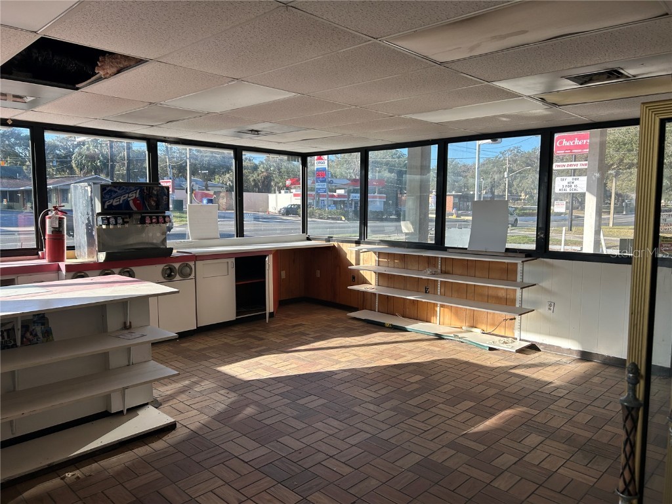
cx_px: 336
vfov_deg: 53.1
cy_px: 252
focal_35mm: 26
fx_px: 505
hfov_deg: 67.3
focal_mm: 5.7
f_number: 1.5
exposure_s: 1/827
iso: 50
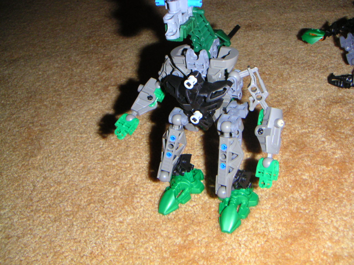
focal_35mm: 39
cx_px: 177
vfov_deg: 36.8
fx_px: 399
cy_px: 132
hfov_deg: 47.9
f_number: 6.7
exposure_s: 1/45
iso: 200
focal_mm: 5.1
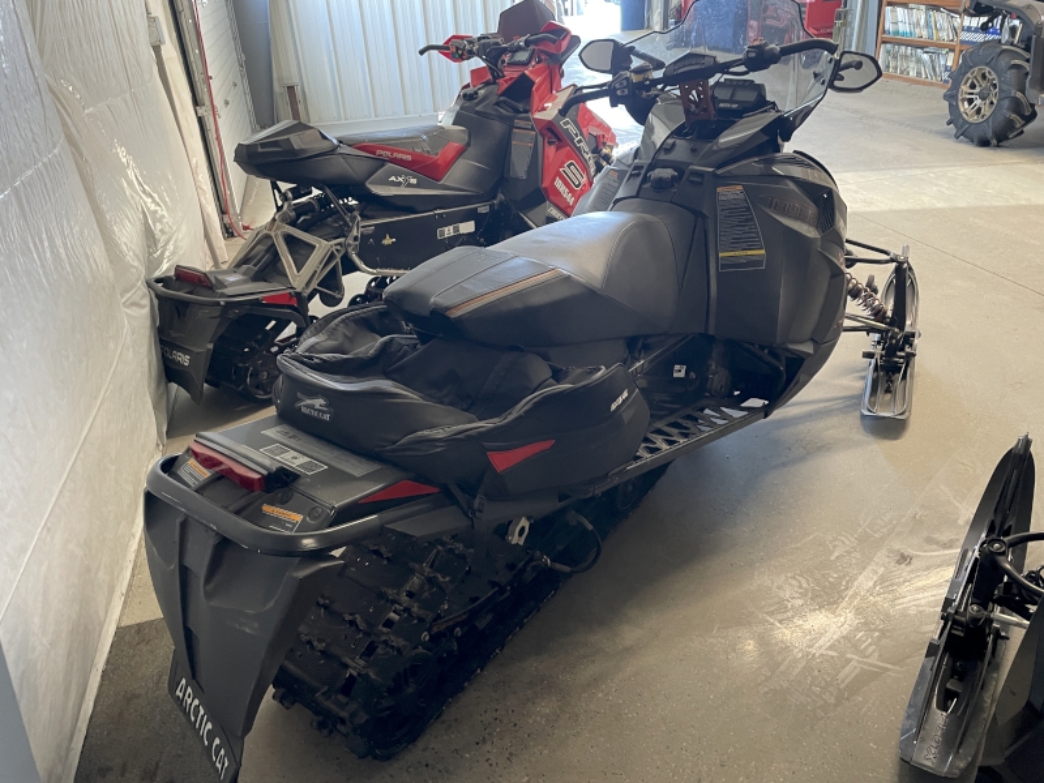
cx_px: 522
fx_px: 784
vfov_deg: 53.1
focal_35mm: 26
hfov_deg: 67.3
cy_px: 392
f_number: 1.6
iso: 320
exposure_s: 1/60
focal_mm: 4.2
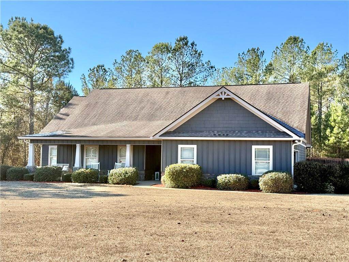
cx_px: 174
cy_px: 131
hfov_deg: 39.7
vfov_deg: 30.3
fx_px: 484
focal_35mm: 48
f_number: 1.78
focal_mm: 6.76
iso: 64
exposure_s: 1/2208
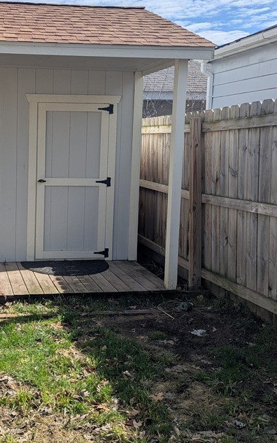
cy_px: 189
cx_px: 35
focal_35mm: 41
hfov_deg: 30.1
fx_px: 495
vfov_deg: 48.1
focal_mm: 6.81
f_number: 1.85
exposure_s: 1/2463
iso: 46
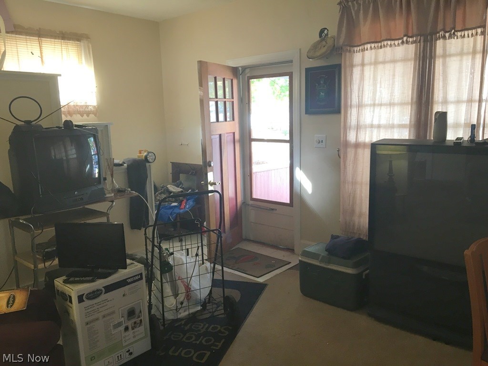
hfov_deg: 61.7
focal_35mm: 29
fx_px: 409
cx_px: 244
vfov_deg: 48.2
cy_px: 183
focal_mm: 4.15
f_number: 2.2
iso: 80
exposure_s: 1/30
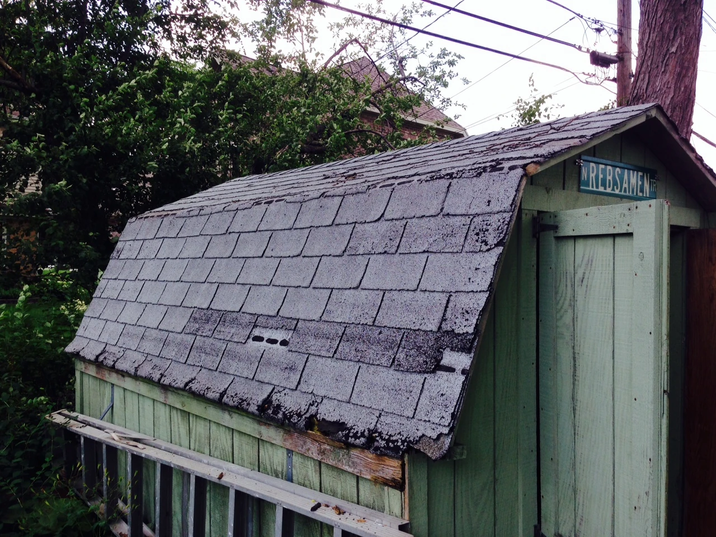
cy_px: 268
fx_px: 683
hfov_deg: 55.4
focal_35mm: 33
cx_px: 358
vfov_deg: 42.9
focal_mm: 4.12
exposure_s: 1/390
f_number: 2.4
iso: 50
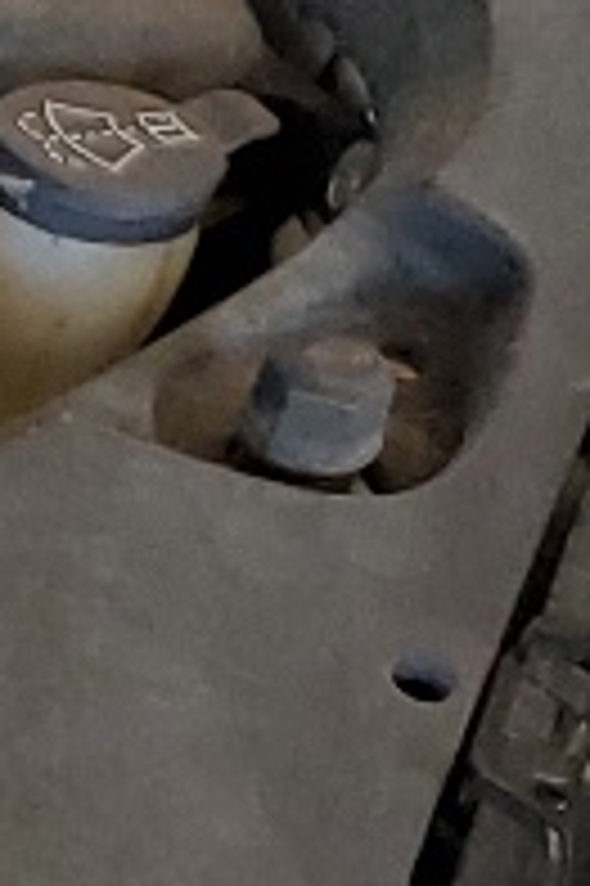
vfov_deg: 9.1
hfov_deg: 5.0
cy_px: 1282
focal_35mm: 220
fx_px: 5417
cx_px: -2387
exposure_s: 1/120
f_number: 1.5
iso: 79
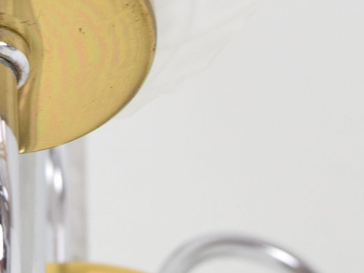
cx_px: 5
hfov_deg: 16.2
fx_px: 1251
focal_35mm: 119
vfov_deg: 12.4
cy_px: 26
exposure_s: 1/160
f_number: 6.3
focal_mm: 26
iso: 1600
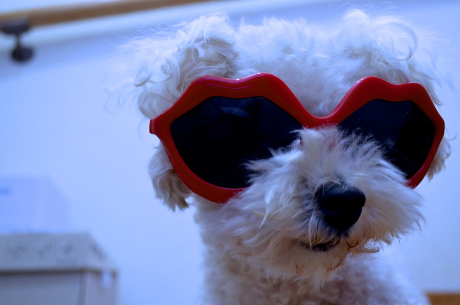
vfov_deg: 29.7
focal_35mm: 45
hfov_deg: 43.7
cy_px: 152
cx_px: 230
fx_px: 574
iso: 1250
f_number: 4.5
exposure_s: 1/20
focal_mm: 30
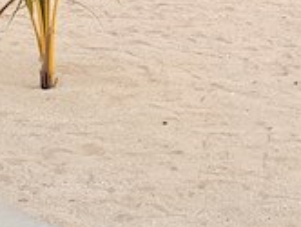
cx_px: 176
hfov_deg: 10.1
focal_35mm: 195
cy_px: -383
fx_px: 1698
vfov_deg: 7.0
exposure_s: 1/625
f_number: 1.9
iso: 40
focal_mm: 3.6
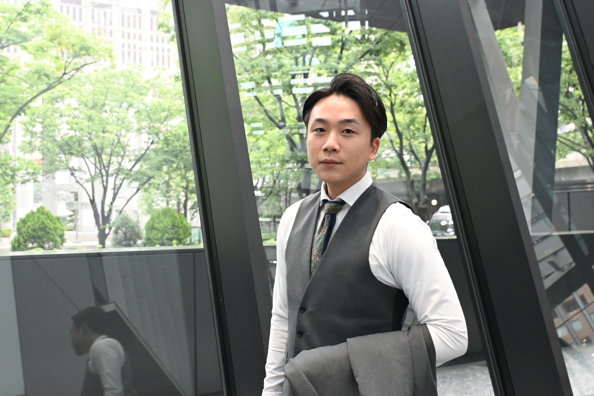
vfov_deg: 33.6
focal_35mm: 40
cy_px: 198
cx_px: 297
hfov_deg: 48.7
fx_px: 656
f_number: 4.5
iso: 2800
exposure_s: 1/125
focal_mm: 26.5
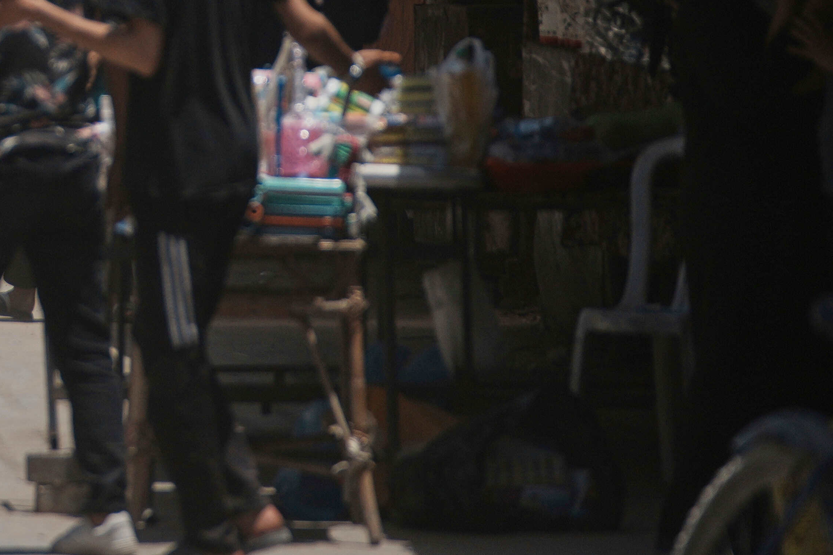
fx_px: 11500
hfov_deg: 4.1
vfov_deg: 2.8
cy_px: -269
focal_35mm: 497
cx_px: -423
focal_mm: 130
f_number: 2.8
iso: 160
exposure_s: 1/8000
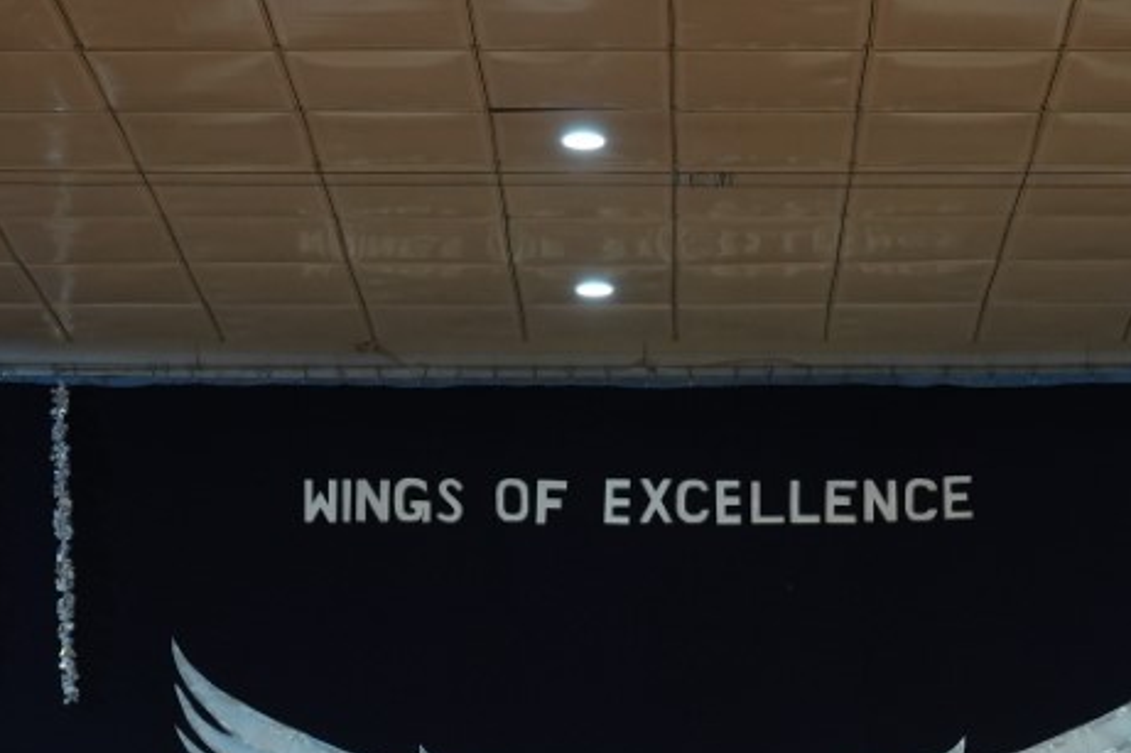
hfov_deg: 17.5
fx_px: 3643
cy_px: 930
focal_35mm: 116
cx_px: 844
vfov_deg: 11.5
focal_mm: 33
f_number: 5
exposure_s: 1/200
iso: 1250
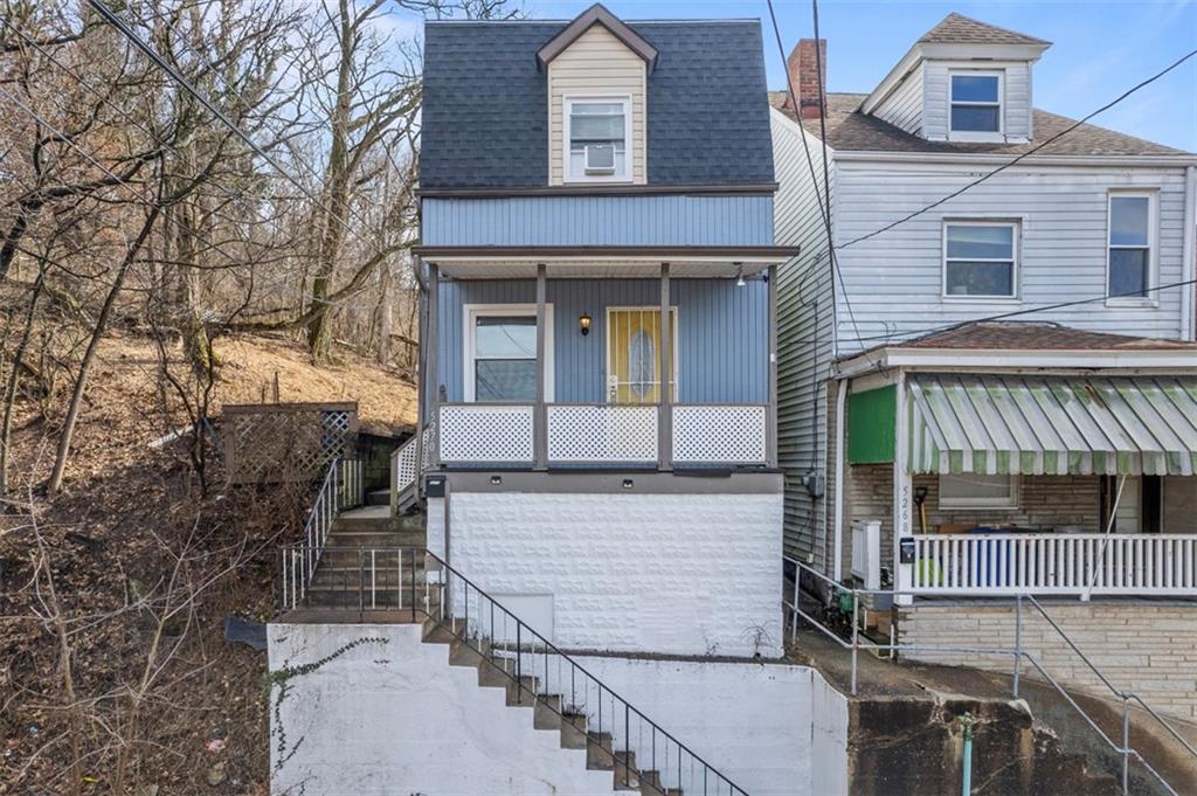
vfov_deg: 57.1
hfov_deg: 78.6
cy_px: 398
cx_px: 598
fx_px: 731
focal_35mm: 22
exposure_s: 1/200
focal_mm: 8.38
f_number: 2.8
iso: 110
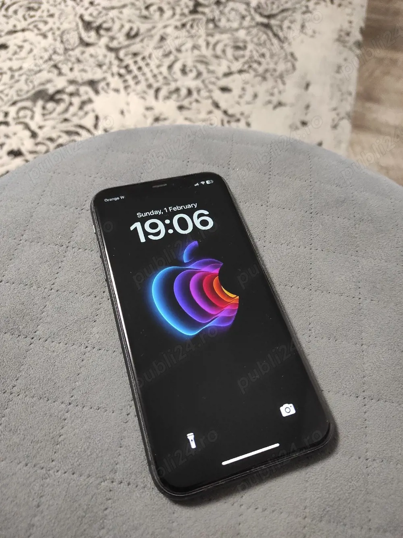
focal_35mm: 25
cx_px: 202
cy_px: 269
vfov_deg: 69.4
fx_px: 389
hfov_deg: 54.8
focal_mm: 5.43
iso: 642
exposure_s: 1/33
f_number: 1.89
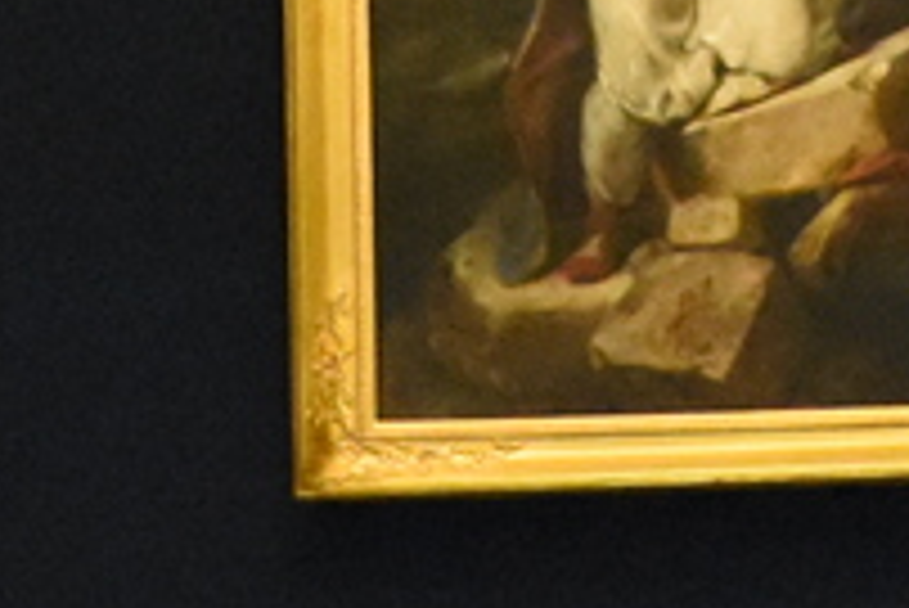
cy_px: 1315
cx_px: 382
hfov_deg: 6.2
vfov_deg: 4.1
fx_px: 8439
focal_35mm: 334
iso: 8000
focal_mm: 30
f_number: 5.6
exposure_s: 1/60
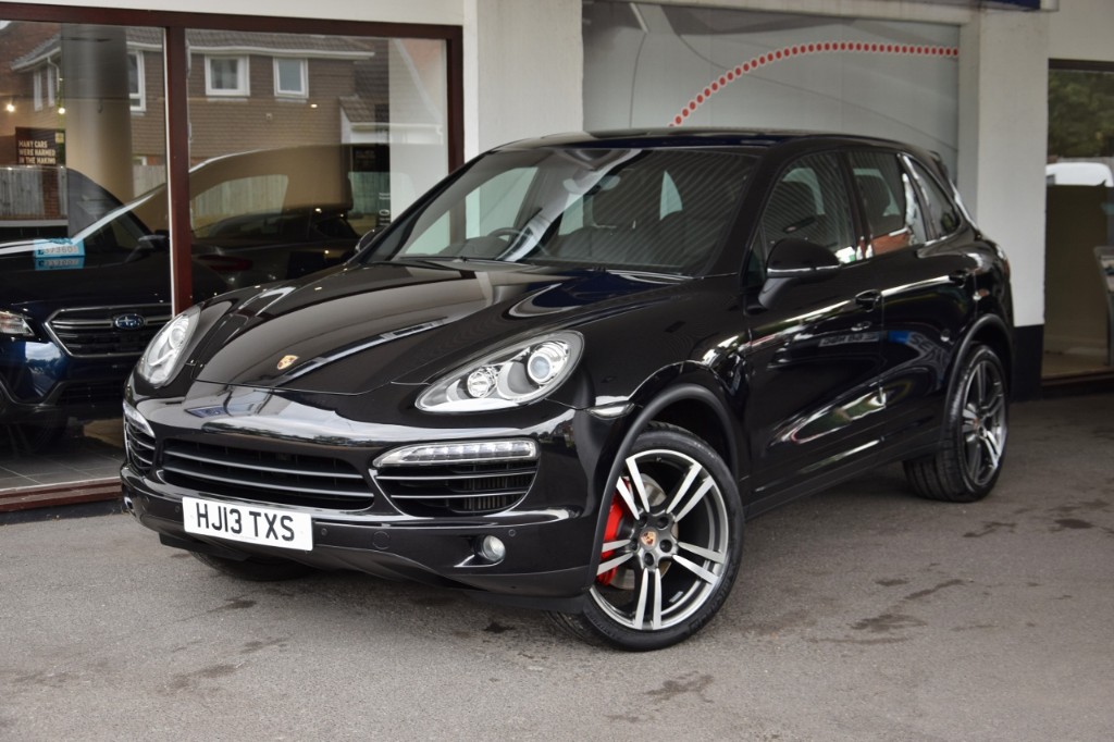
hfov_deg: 35.1
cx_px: 557
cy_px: 371
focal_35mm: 57
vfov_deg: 23.8
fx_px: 1763
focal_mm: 38
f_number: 5
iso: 400
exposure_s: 1/100
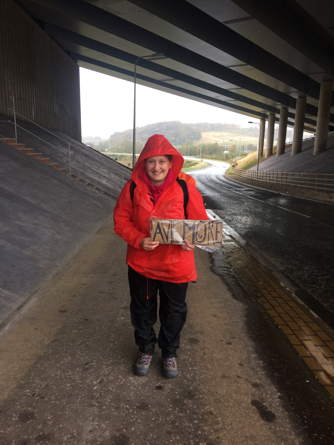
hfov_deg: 48.2
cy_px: 222
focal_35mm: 29
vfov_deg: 61.7
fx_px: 373
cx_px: 167
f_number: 2.2
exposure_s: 1/33
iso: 64
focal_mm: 4.15
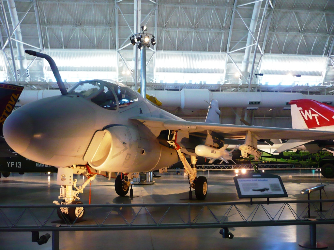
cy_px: 125
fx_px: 338
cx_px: 167
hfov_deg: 52.6
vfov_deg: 40.7
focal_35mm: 35
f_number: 2.8
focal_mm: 5.8
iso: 200
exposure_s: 1/20
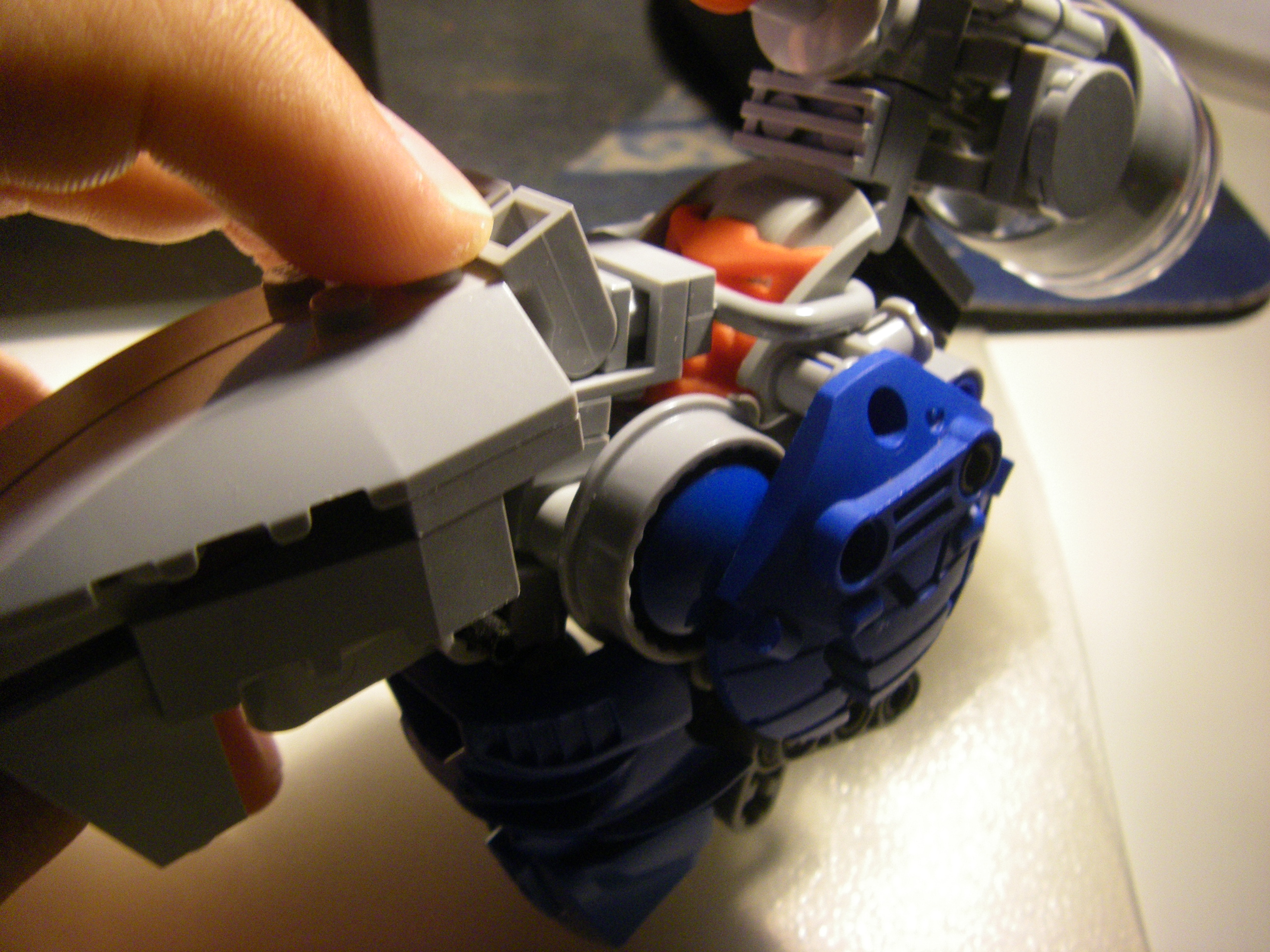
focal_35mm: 38
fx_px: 1394
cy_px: 476
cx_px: 635
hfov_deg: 49.0
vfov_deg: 37.7
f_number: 3.5
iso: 320
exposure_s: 1/50
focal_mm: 6.3
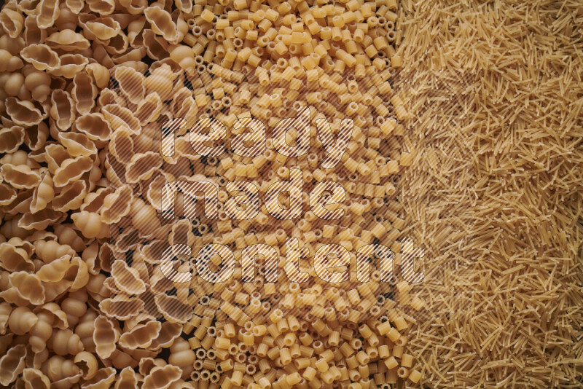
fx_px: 810
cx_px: 292
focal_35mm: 50
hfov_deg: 39.6
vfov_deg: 27.0
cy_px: 194
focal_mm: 50
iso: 160
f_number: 8
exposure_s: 1/100
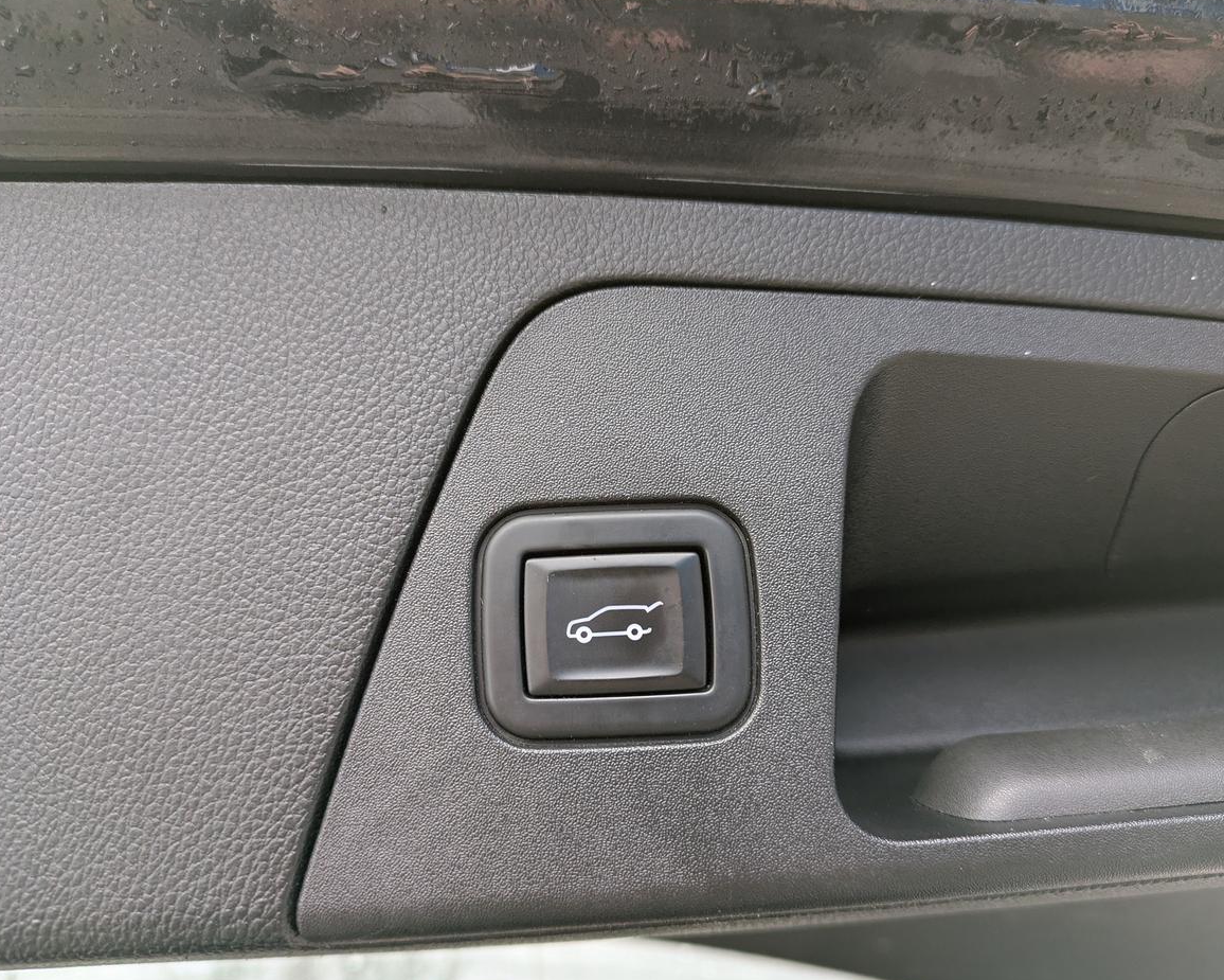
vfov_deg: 53.2
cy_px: 501
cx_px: 649
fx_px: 978
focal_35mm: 27
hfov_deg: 64.0
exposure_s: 1/120
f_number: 1.89
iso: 145
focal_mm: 5.43
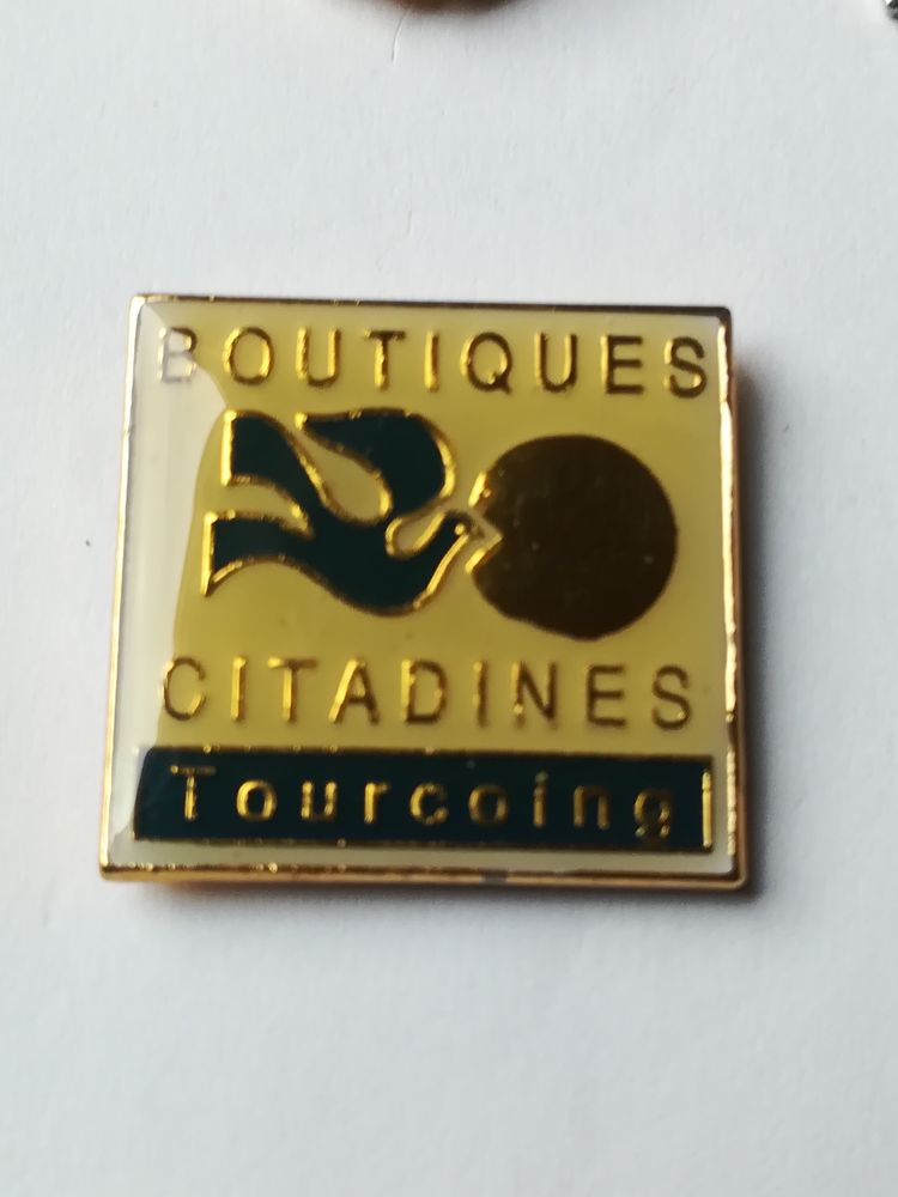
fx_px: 1729
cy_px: 598
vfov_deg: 38.2
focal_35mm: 50
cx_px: 449
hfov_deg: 29.1
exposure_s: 1/40
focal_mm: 3.83
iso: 80
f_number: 2.2
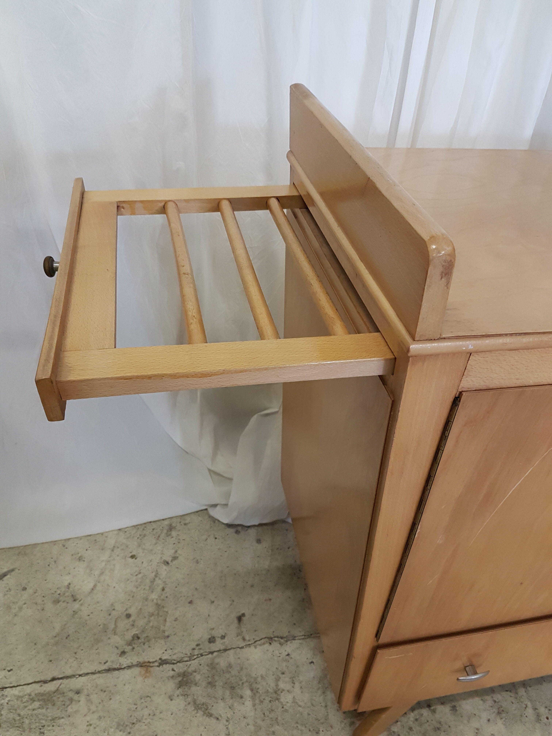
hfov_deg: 53.1
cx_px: 276
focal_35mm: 26
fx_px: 553
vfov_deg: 67.3
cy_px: 368
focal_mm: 4.2
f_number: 1.7
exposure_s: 1/25
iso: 200
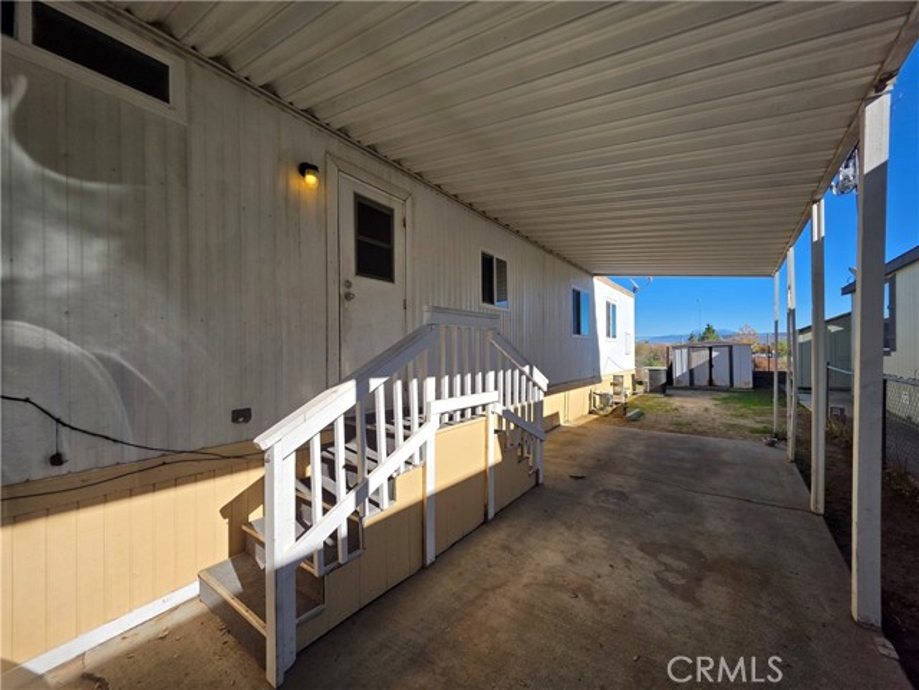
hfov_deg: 106.2
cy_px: 345
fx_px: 345
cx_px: 460
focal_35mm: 13
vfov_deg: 89.9
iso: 40
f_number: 1.9
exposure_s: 1/1789
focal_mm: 2.2
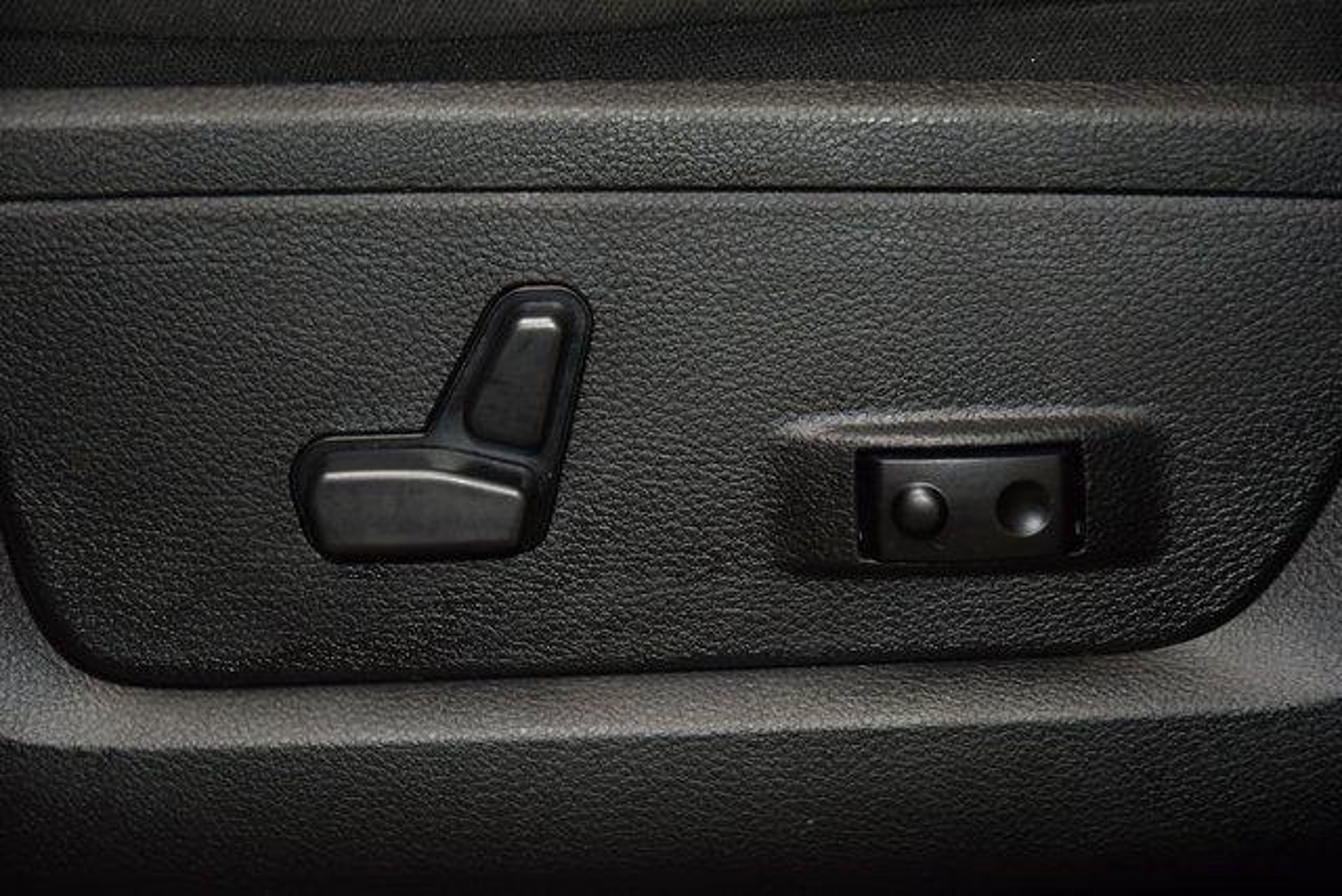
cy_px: 448
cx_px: 671
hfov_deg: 19.5
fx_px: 3915
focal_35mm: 105
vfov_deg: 13.0
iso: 1600
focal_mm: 70
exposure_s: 1/40
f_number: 4.5
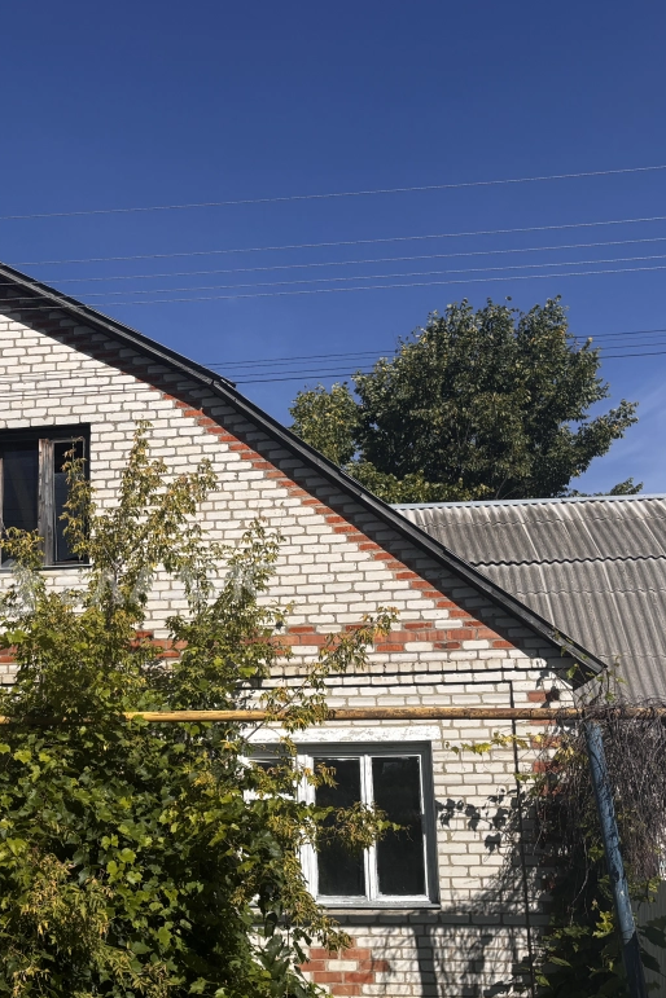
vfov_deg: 44.3
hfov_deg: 29.8
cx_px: 130
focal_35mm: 44
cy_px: 582
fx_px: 1221
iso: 50
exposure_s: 1/4854
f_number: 1.6
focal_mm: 5.96
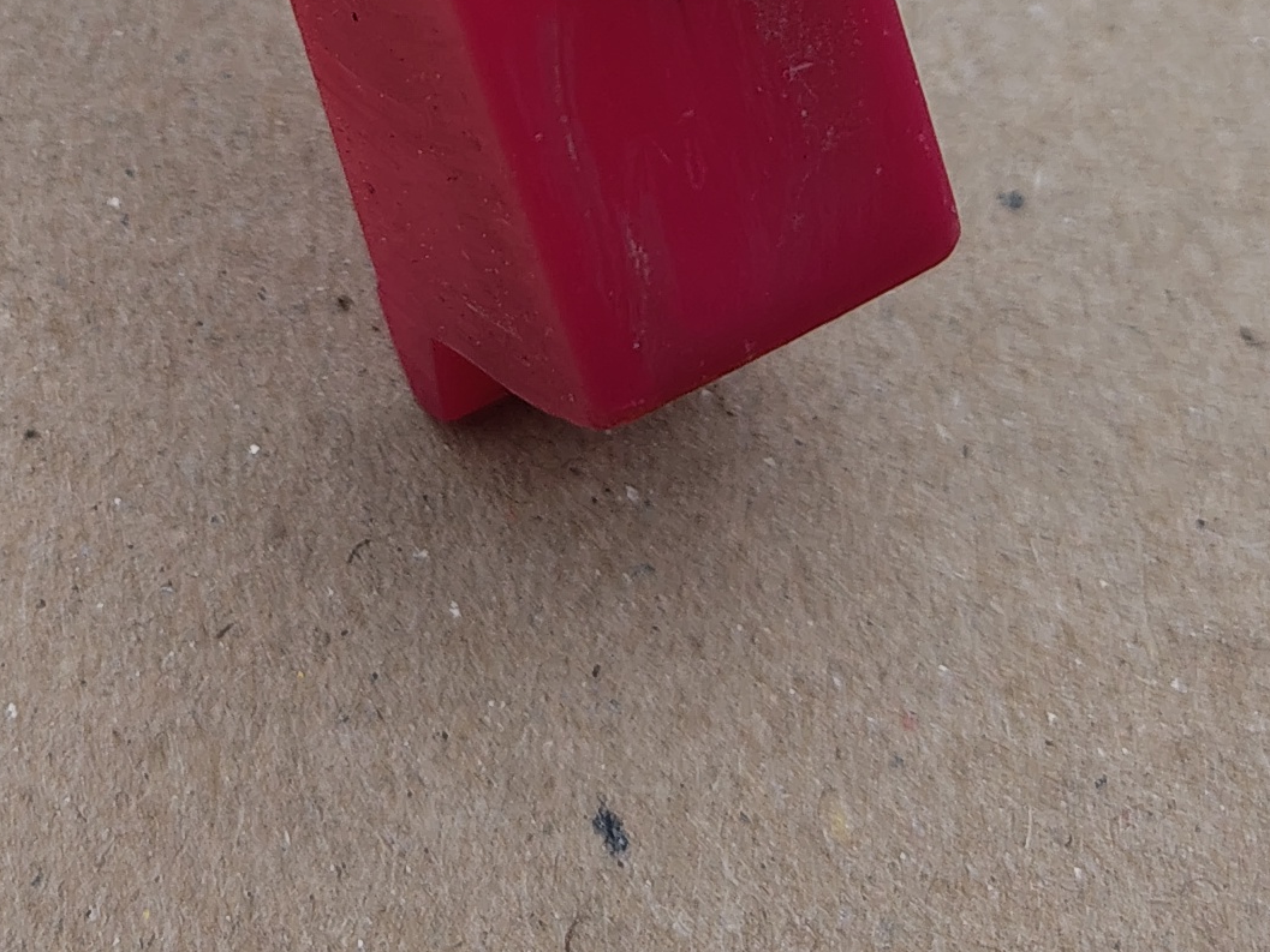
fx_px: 3412
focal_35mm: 93
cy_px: -345
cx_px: 312
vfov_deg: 15.1
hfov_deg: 20.9
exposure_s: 1/572
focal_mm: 5.56
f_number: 1.8
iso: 100
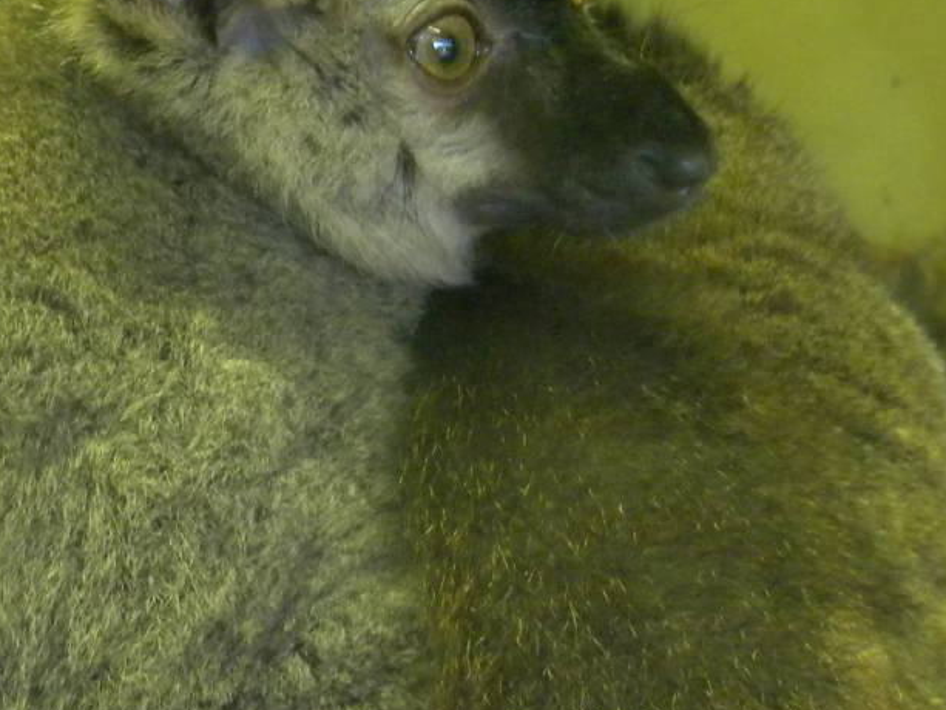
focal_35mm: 94
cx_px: 505
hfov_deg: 20.9
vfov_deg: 15.6
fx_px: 2569
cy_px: 150
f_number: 3.7
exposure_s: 1/16.5
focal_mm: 6.4
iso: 400
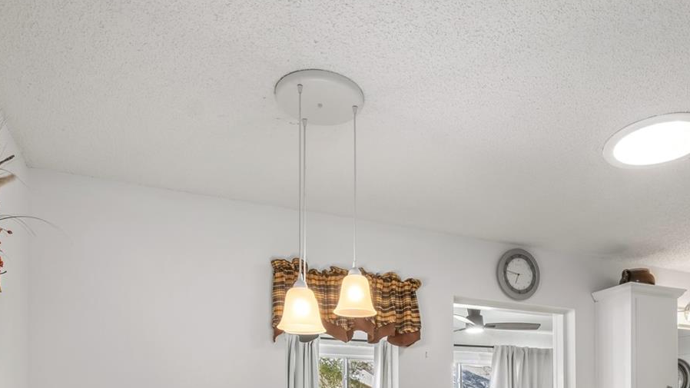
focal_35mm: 28
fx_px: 512
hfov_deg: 67.5
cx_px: 401
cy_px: 400
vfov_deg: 36.6
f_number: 9
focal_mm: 10
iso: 250
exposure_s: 1/2.5
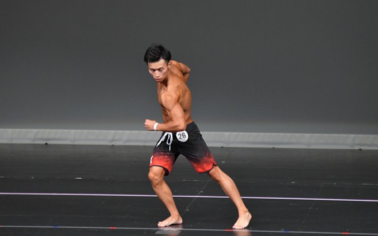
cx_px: 189
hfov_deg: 6.0
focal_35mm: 353
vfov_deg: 3.7
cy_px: 121
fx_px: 3635
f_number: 5.6
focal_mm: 230
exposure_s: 1/400
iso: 4000
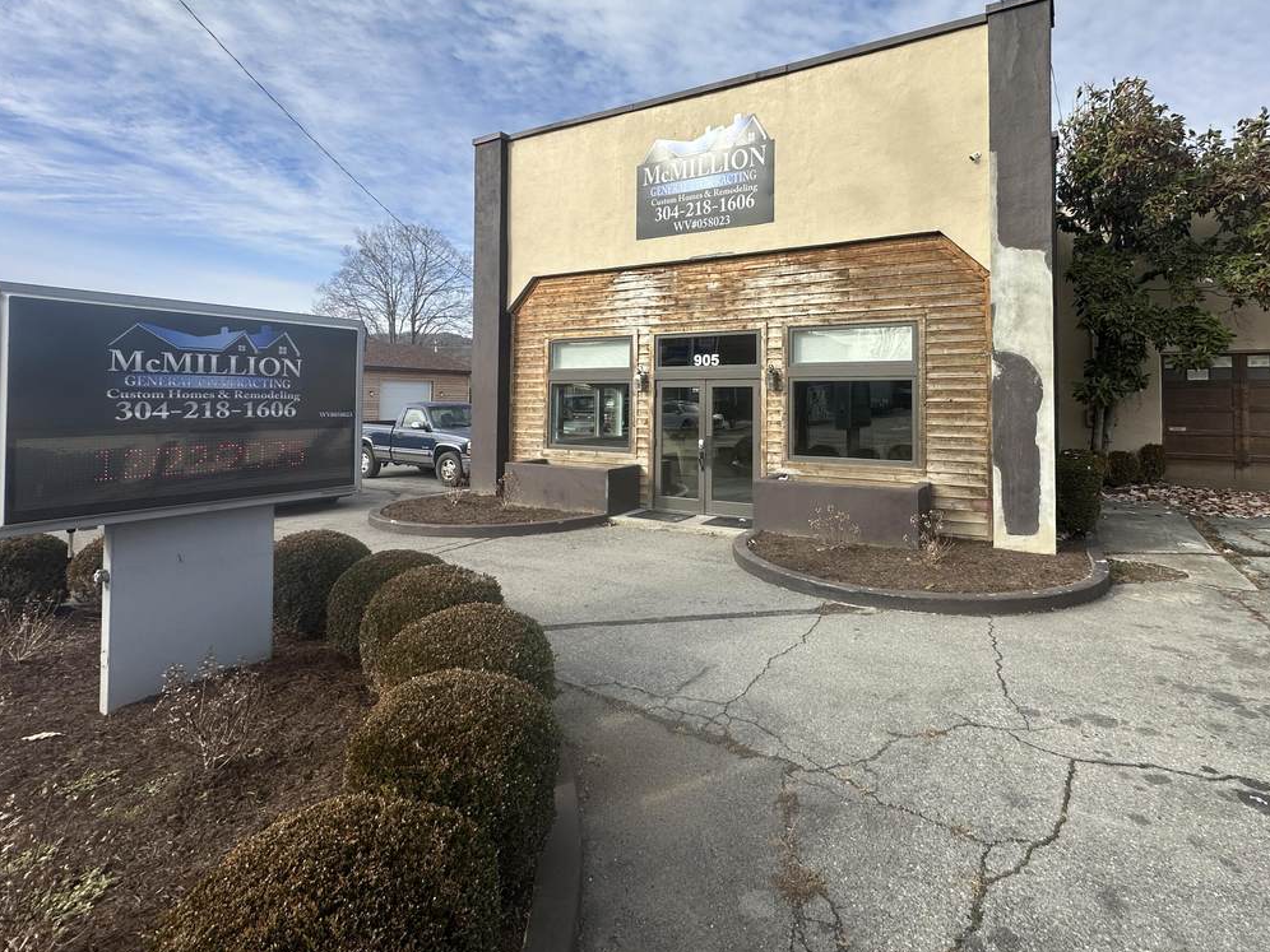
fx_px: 660
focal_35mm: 18
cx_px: 727
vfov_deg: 70.8
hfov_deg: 87.2
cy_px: 377
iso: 40
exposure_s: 1/1531
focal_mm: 2.22
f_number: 2.2
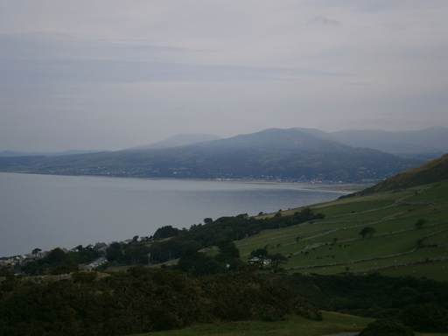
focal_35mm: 73
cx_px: 224
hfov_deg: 26.7
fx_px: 945
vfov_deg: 20.2
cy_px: 168
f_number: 12
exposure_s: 1/125
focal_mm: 13
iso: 80
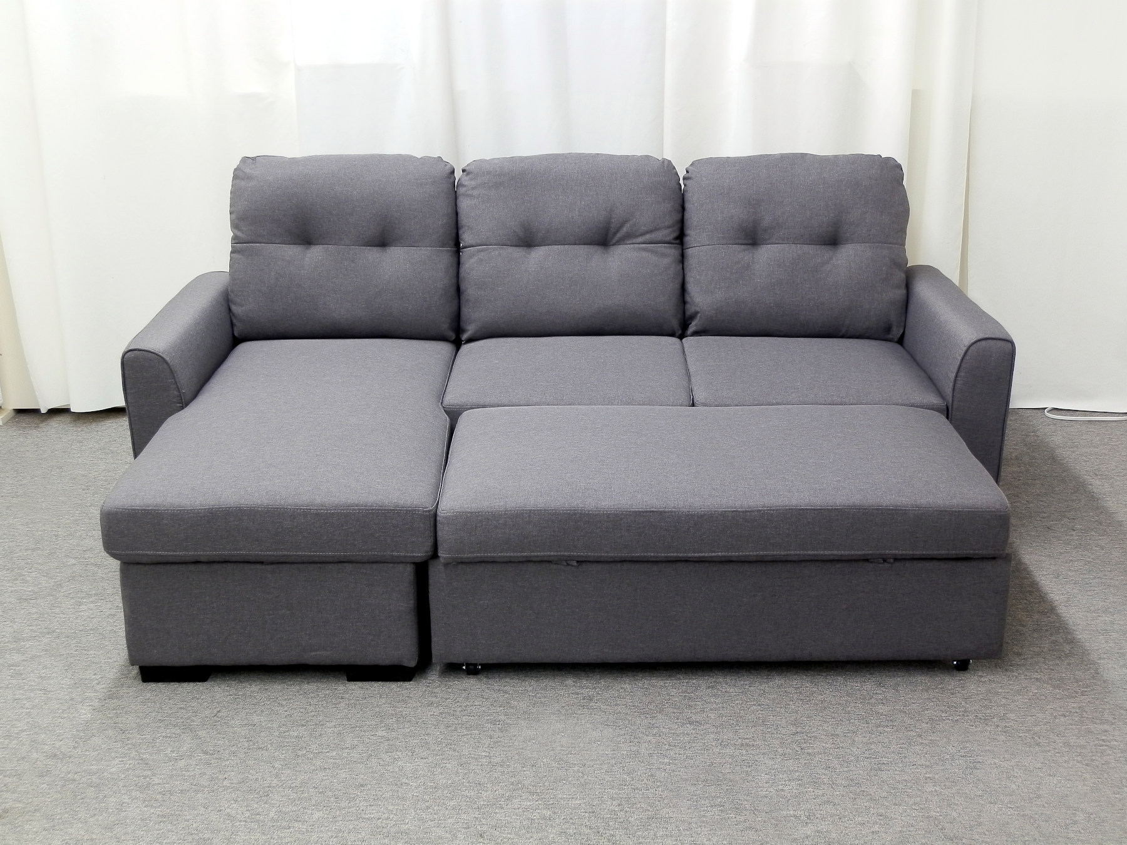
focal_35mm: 42
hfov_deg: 44.8
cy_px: 422
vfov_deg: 34.3
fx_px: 1367
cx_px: 564
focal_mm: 7.64
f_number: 3.4
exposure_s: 1/3
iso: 64
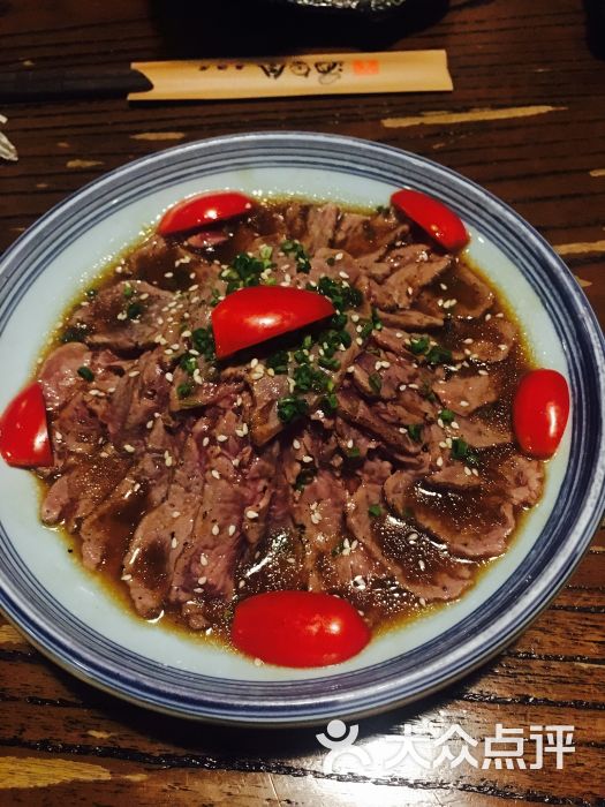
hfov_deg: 48.2
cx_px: 302
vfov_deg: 61.7
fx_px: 676
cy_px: 404
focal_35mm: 29
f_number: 2.2
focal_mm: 4.15
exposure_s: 1/17
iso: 400
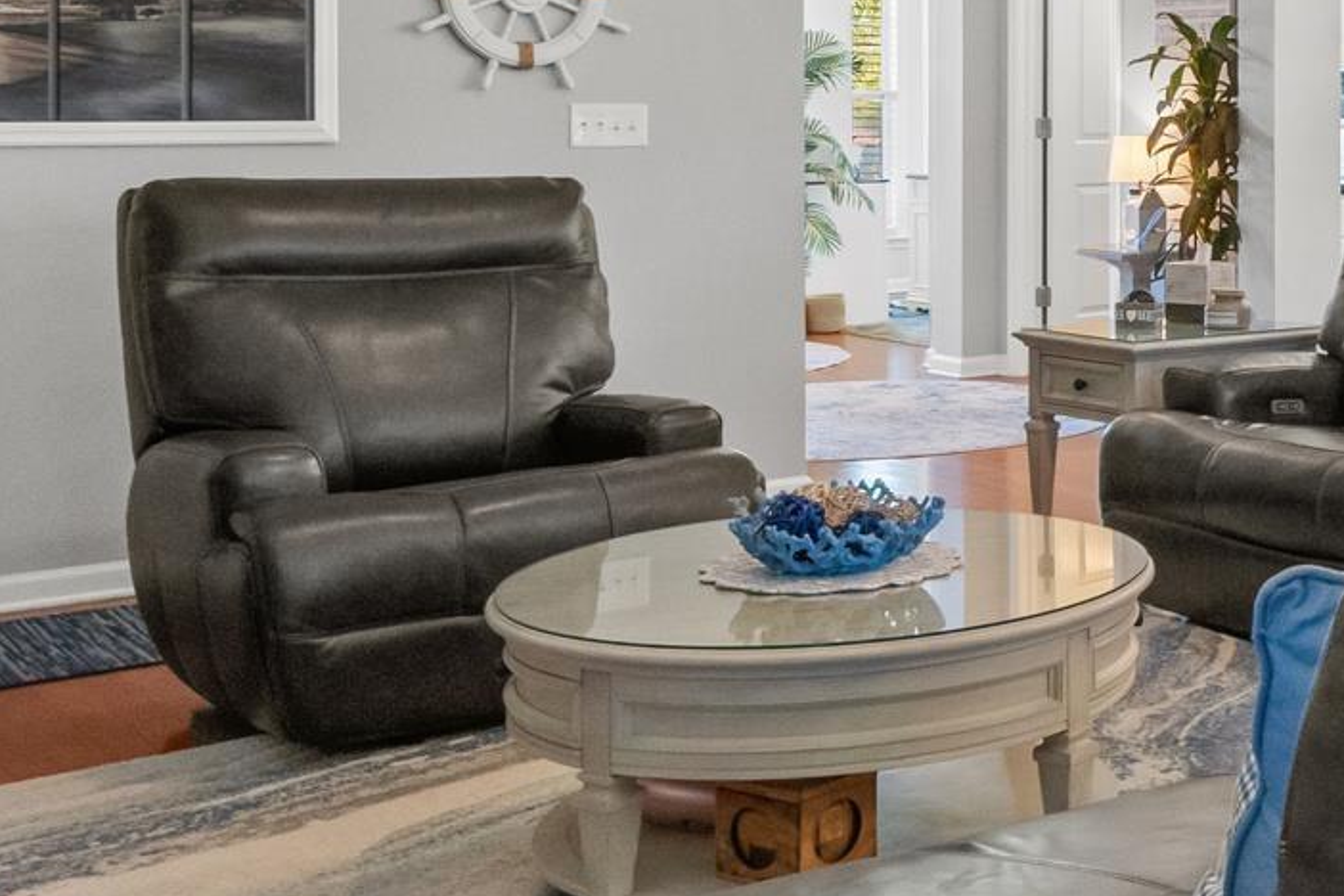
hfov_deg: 30.3
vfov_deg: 23.2
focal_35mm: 57
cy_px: 108
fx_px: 2128
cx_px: 1578
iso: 1250
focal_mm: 16
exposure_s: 1/15
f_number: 8
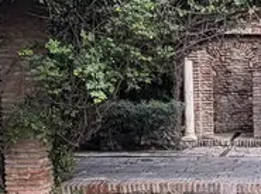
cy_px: 149
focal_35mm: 91
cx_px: 361
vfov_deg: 16.1
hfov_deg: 19.5
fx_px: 685
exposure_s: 1/229
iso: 50
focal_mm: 2.22
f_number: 2.2
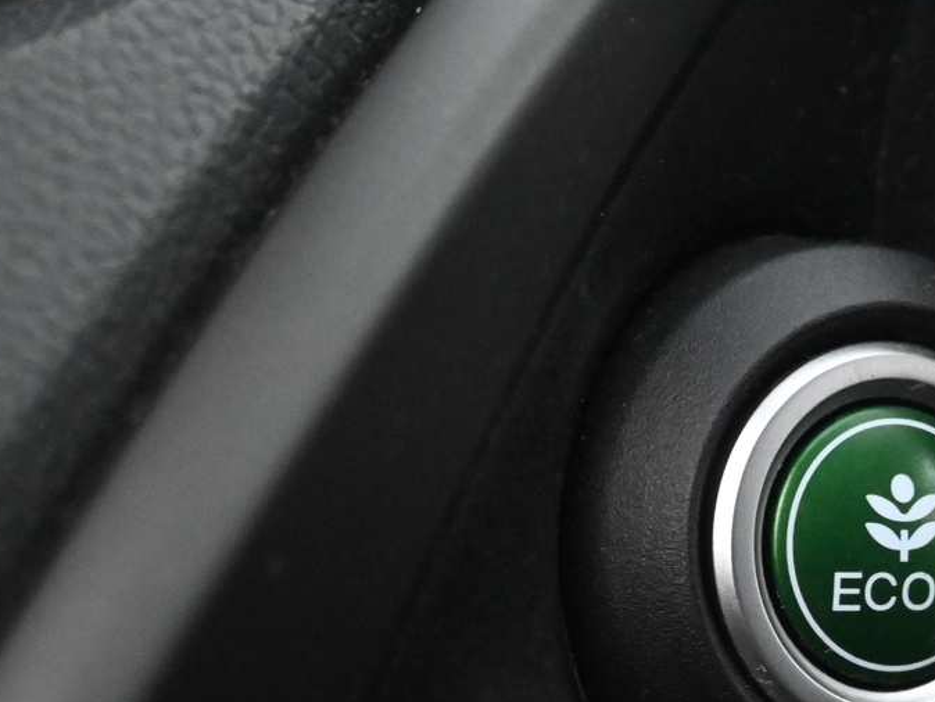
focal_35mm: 97
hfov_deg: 19.9
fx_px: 2621
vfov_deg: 15.0
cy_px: 667
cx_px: 837
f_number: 4.5
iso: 8000
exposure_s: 1/50
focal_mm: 28
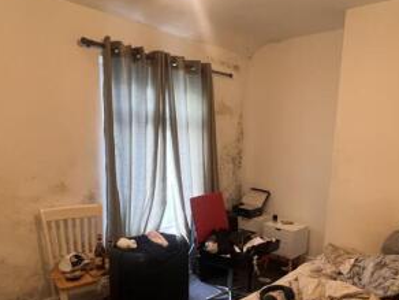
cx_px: 260
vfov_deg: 51.5
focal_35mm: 26
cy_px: 213
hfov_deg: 65.8
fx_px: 300
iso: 250
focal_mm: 1.57
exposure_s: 1/50
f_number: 1.8
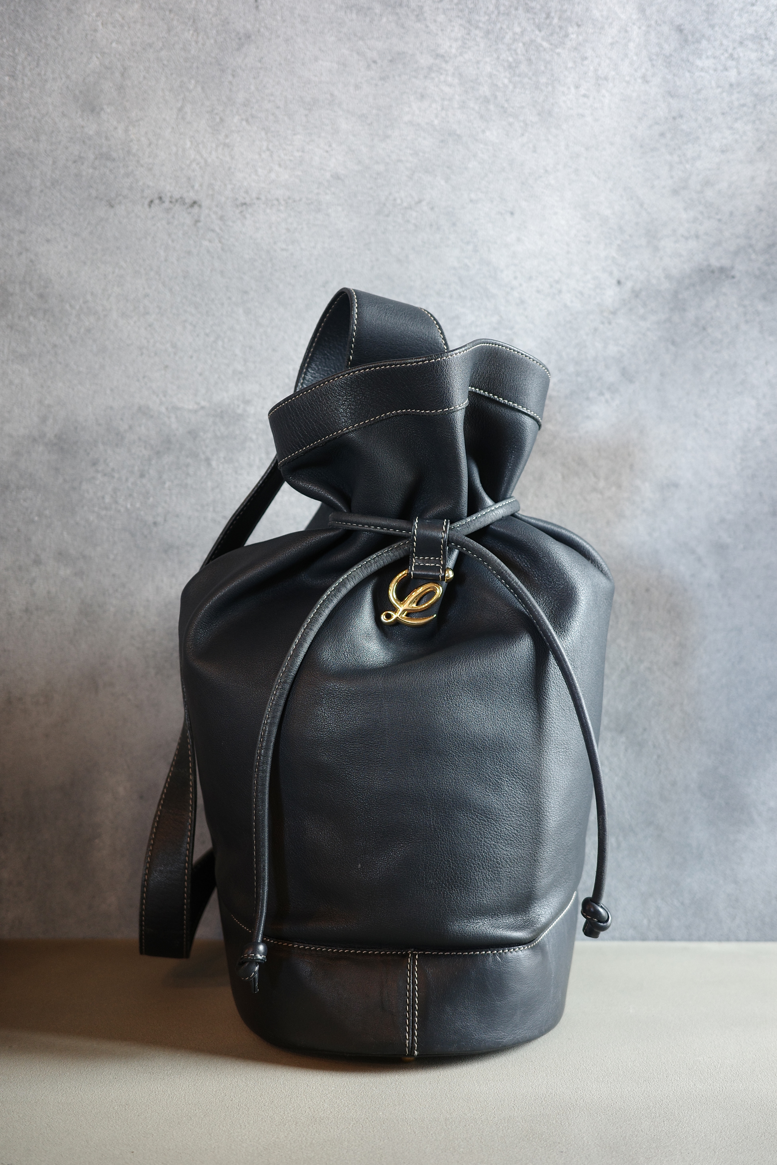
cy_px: 582
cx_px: 388
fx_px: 1295
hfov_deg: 33.4
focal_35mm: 40
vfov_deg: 48.5
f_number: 2.8
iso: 250
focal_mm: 26
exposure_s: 1/40
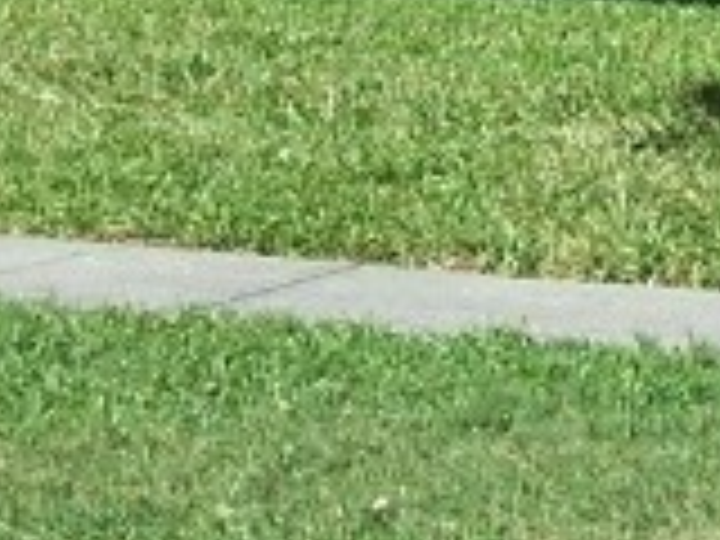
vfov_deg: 6.1
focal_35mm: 237
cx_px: 716
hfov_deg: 8.3
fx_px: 4930
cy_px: -590
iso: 64
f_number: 2.8
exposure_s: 1/640
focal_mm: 7.8
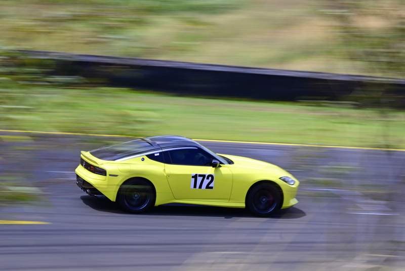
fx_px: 1350
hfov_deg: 17.1
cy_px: 136
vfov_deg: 11.4
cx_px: 202
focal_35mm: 120
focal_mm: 80
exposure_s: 1/60
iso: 100
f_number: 14
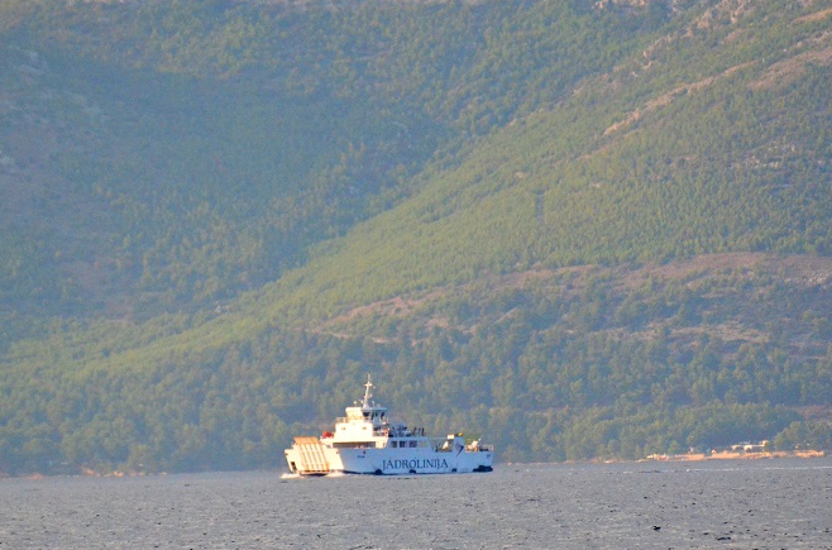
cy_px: 310
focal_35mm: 592
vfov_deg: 2.3
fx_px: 13646
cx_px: 437
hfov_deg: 3.5
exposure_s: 1/6400
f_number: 5.6
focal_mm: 260
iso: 5000
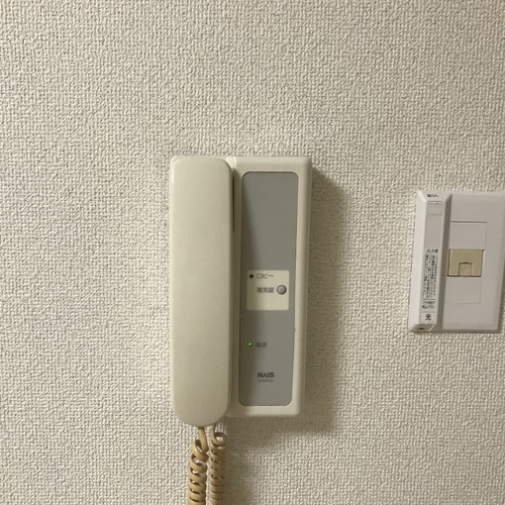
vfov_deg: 48.4
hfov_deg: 48.2
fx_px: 561
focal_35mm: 34
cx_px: 208
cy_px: 256
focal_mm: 3.99
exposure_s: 1/30
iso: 32
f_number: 1.8
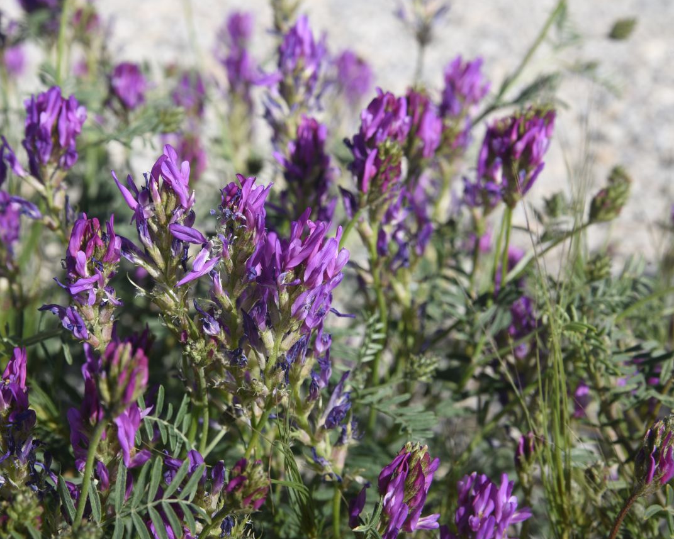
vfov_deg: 18.7
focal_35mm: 82
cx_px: 288
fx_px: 1636
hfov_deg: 23.3
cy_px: 271
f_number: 14
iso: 125
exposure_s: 1/125
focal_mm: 72
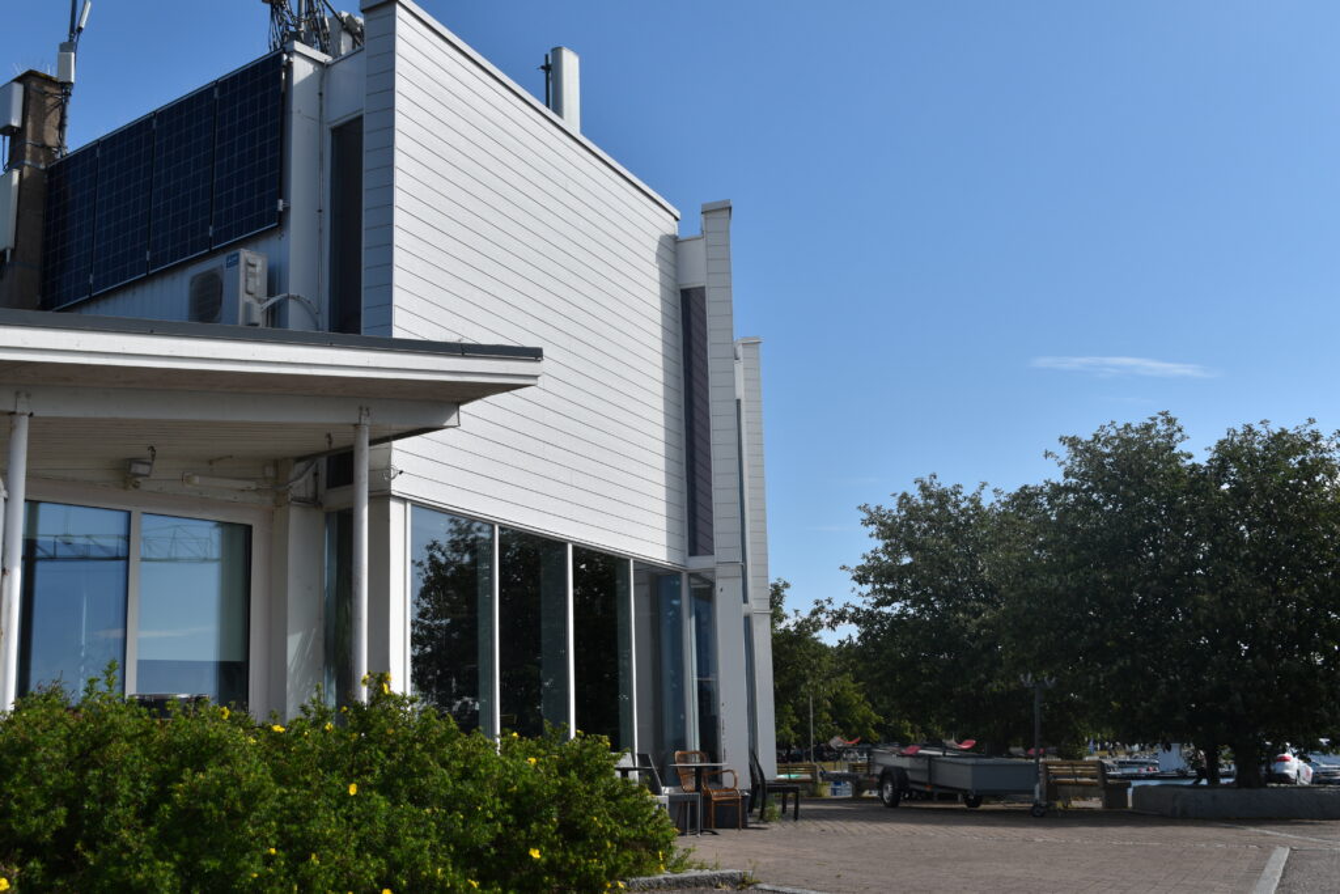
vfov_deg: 31.9
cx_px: 670
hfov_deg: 46.4
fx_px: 1563
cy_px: 447
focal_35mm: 42
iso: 100
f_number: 9
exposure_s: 1/320
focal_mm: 28
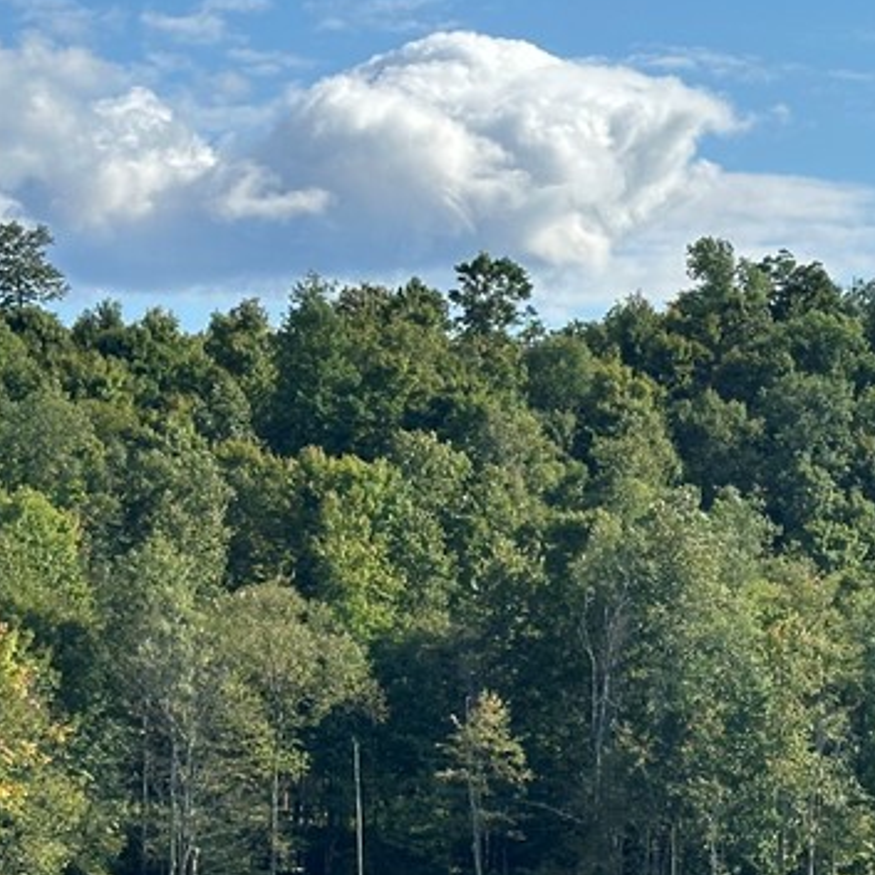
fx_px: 3518
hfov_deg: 14.0
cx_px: 885
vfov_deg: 14.1
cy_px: 644
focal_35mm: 123
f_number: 1.78
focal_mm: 6.86
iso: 64
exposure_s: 1/4785
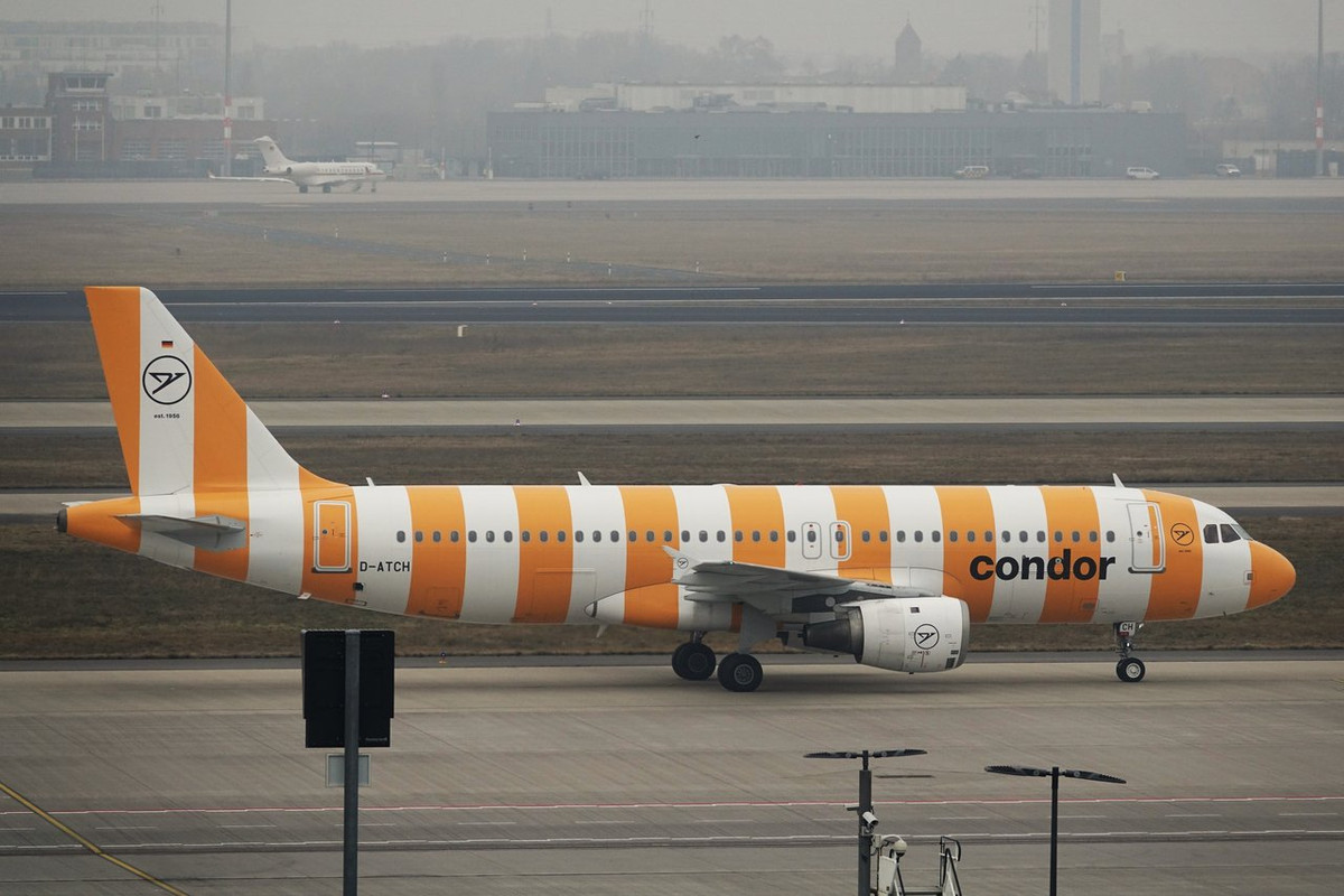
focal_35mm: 256
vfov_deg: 5.4
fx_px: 9557
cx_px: 672
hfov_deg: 8.0
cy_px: 448
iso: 250
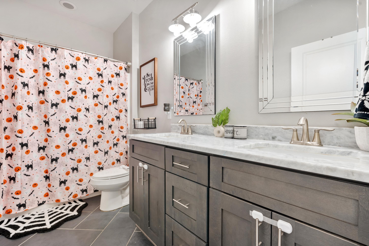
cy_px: 123
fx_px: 164
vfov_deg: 73.7
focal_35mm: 16
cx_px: 184
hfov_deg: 96.7
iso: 400
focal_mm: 16
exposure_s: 1/2.5
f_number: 9
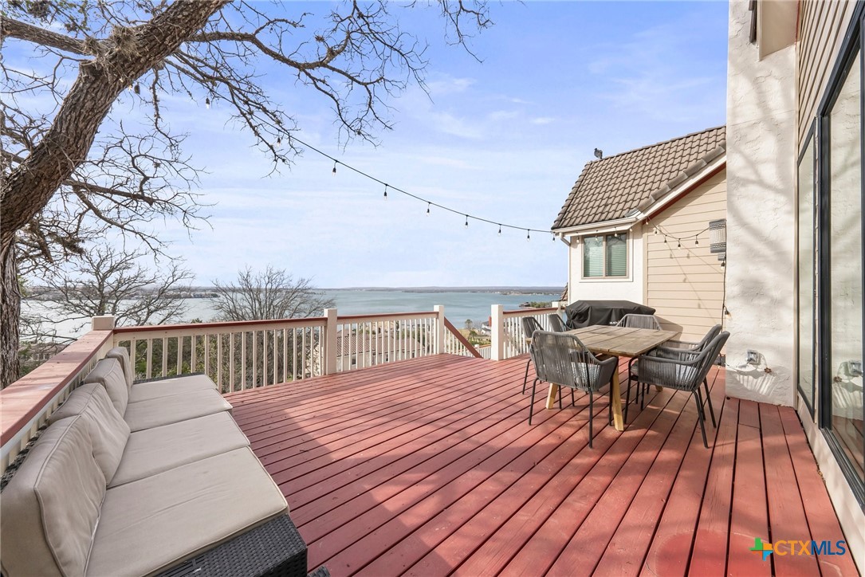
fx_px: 288
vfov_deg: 90.0
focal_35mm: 12
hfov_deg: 112.6
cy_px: 288
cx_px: 432
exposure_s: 1/15
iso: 160
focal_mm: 12
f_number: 11
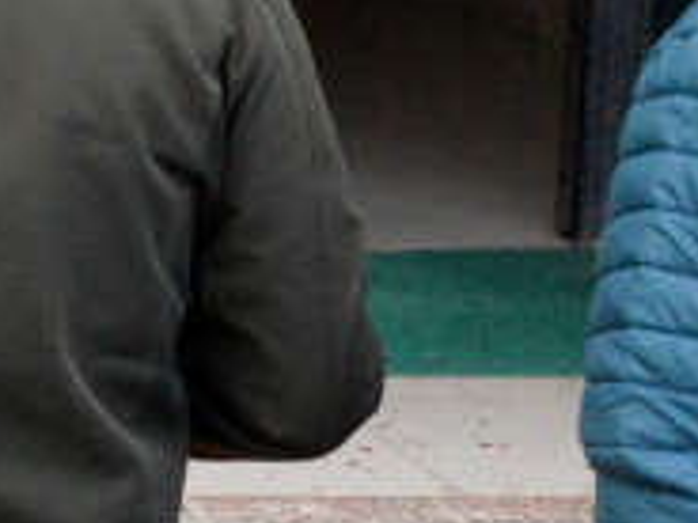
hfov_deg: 10.5
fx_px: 3771
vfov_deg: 7.8
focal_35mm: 187
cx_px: -23
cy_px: -152
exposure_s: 1/500
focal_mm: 28
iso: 5000
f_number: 11
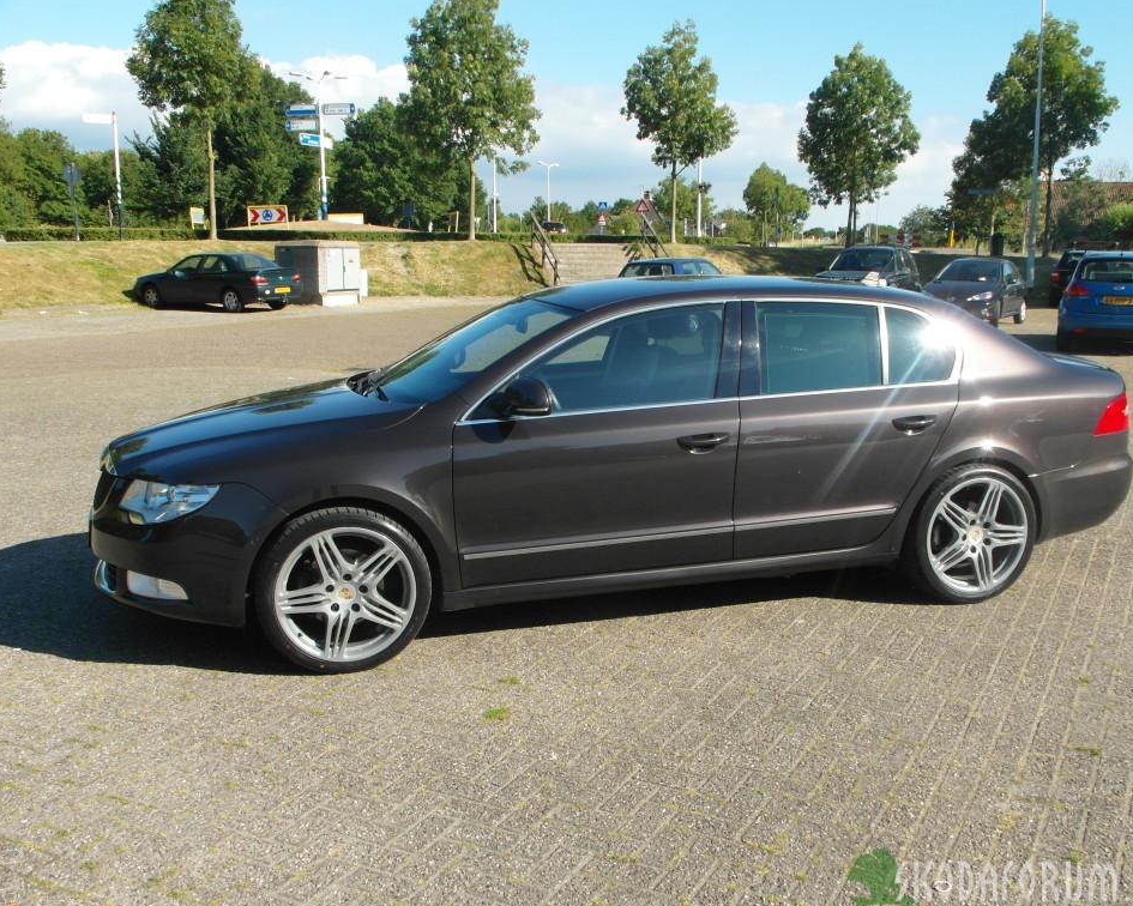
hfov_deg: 49.0
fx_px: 1241
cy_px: 454
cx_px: 608
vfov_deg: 40.1
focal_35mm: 37
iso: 100
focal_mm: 6.2
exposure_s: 1/500
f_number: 4.3
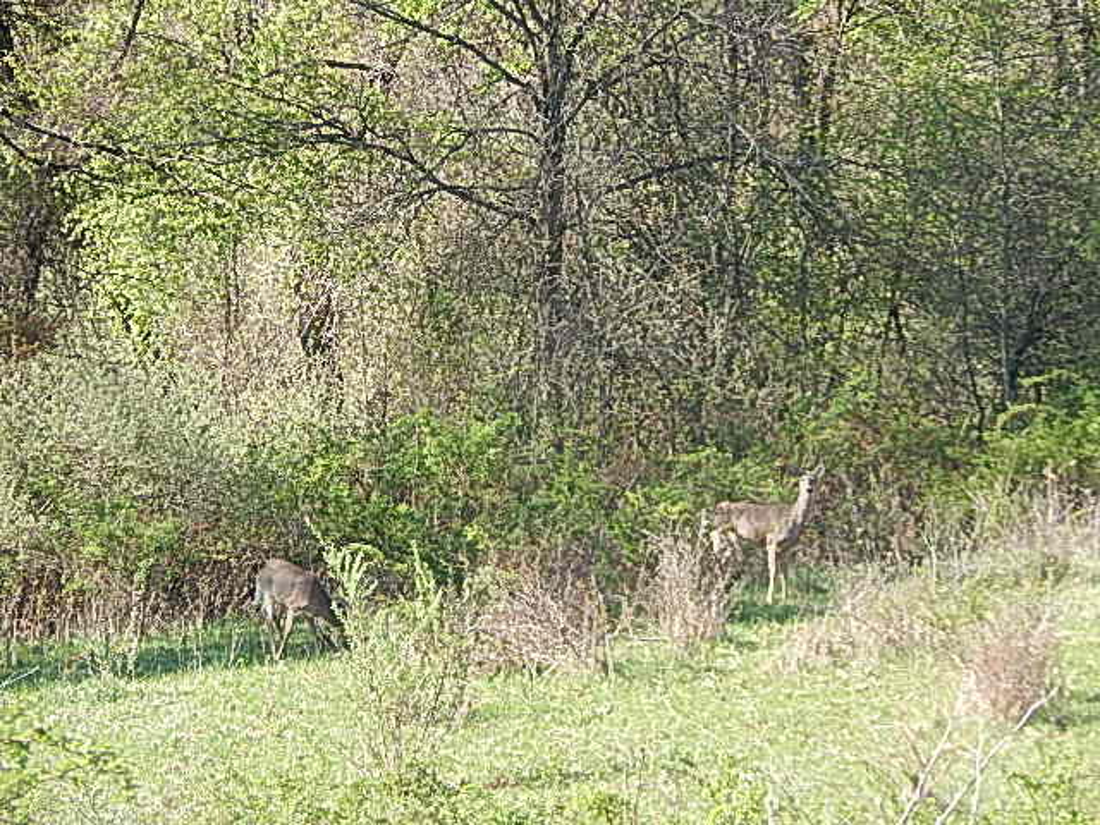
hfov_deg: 4.7
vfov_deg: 3.5
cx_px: 550
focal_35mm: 425
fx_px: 13505
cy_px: 412
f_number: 5.7
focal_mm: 76.4
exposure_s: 1/100
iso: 125
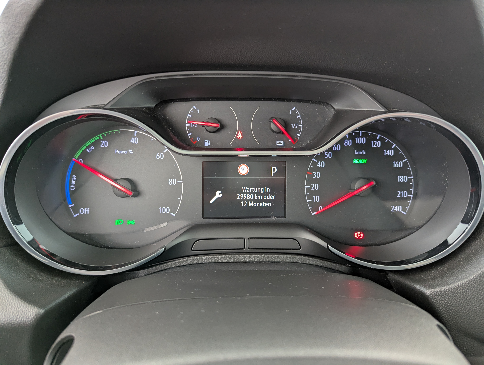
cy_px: 182
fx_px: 336
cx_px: 242
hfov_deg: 71.5
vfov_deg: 56.9
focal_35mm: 24
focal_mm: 6.81
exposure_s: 1/71
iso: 511
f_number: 1.85
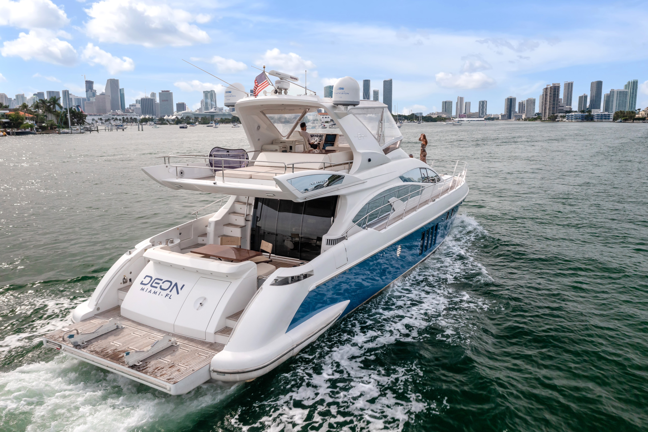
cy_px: 216
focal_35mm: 28
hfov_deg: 65.5
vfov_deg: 46.4
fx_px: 504
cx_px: 324
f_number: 5.6
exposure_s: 1/160
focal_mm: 10.26
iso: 200
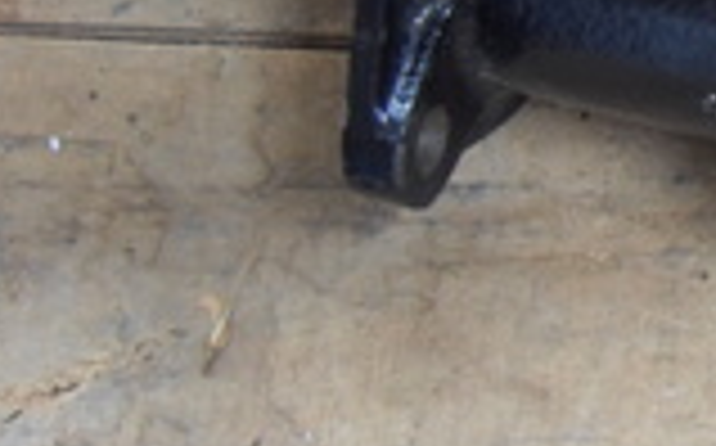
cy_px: -34
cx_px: 1022
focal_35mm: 130
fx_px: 2534
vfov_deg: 10.0
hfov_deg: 15.1
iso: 200
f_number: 3.5
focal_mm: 6.6
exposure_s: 1/4
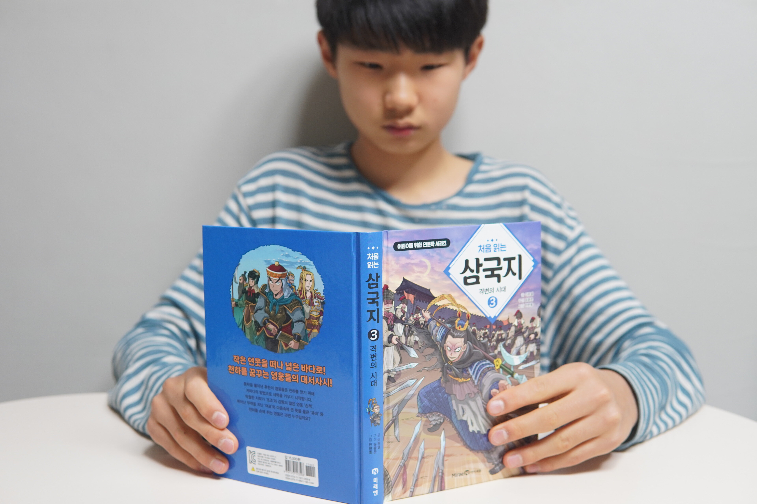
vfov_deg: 29.9
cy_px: 252
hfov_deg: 43.6
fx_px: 946
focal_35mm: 45
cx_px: 378
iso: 320
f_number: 3.2
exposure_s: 1/50
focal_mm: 30
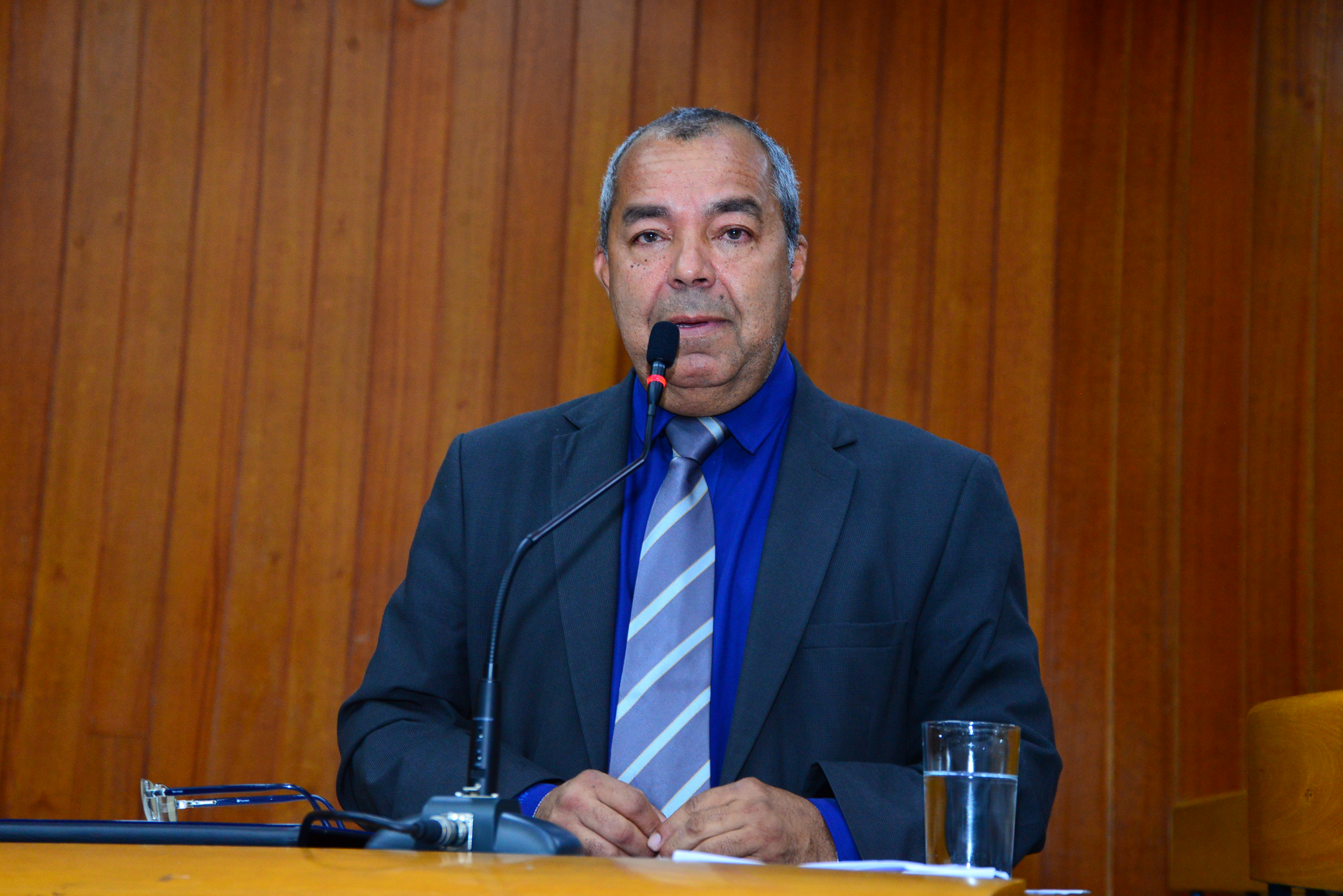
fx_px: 3060
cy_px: 448
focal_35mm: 82
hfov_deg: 24.8
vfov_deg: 16.7
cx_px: 672
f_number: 5.3
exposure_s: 1/60
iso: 2500
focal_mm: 82
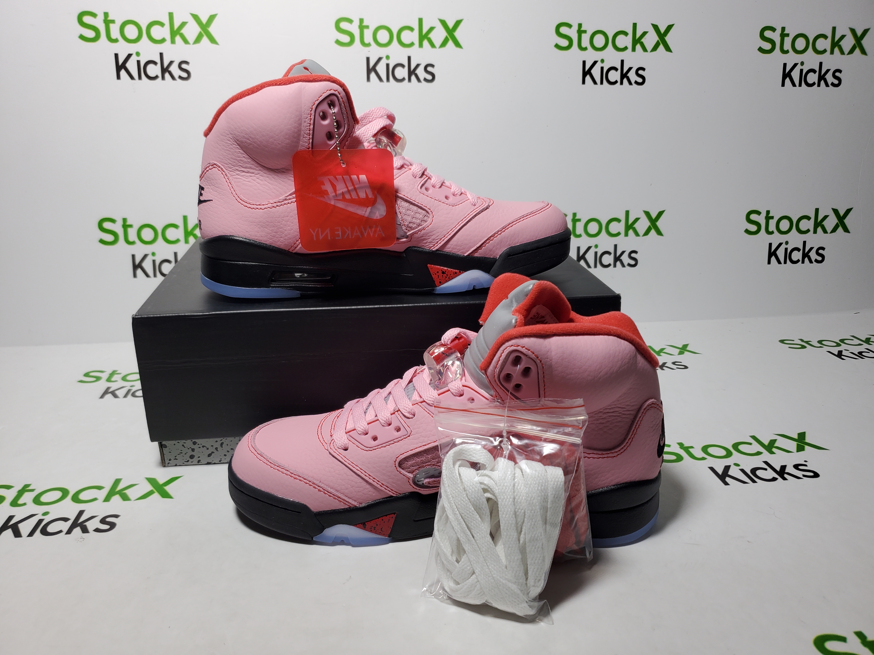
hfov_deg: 67.3
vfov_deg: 53.1
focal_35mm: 26
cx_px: 437
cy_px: 328
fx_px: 656
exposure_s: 1/494
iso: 50
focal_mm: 4.3
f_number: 1.5
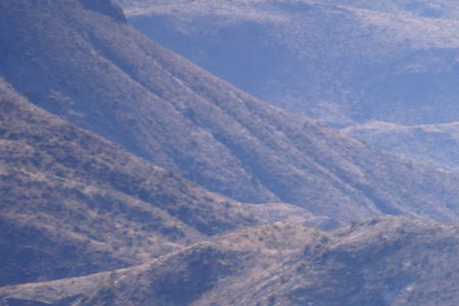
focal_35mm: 845
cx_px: 582
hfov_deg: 2.4
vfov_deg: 1.6
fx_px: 10773
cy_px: 370
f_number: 6.3
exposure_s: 1/400
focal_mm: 210
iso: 640
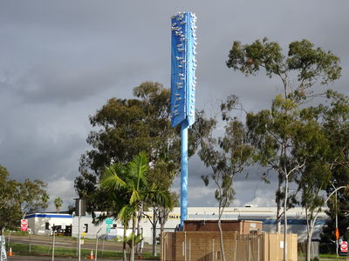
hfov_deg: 25.0
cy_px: 130
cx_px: 174
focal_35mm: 78
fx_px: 786
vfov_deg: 18.9
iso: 80
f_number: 5
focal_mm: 13.26
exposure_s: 1/500
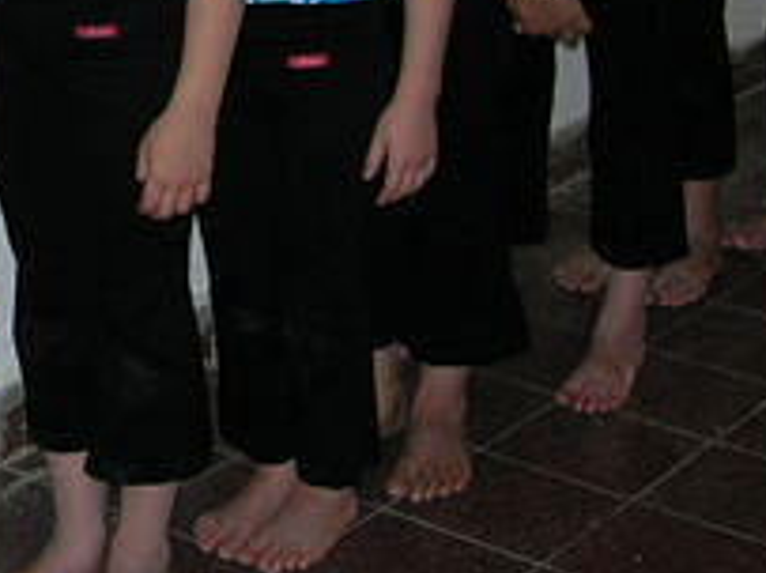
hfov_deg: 16.1
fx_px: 2654
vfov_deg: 12.0
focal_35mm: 120
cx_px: 8
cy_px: -177
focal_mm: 7.8
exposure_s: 1/60.1
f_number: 2.8
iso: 64
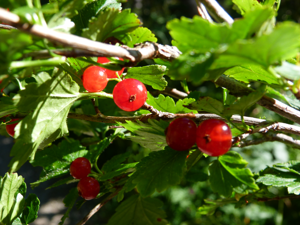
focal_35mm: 52
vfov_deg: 28.0
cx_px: 150
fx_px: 451
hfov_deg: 36.8
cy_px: 112
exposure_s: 1/250
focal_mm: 9.4
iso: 100
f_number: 4
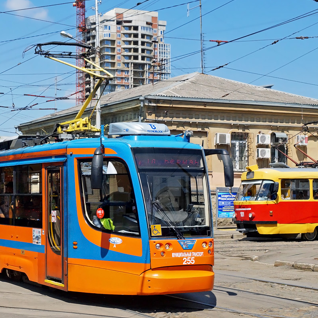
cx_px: 86
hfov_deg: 33.4
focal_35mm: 50
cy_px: 158
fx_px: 520
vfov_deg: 34.0
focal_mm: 26
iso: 200
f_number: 7.1
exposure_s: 1/1000
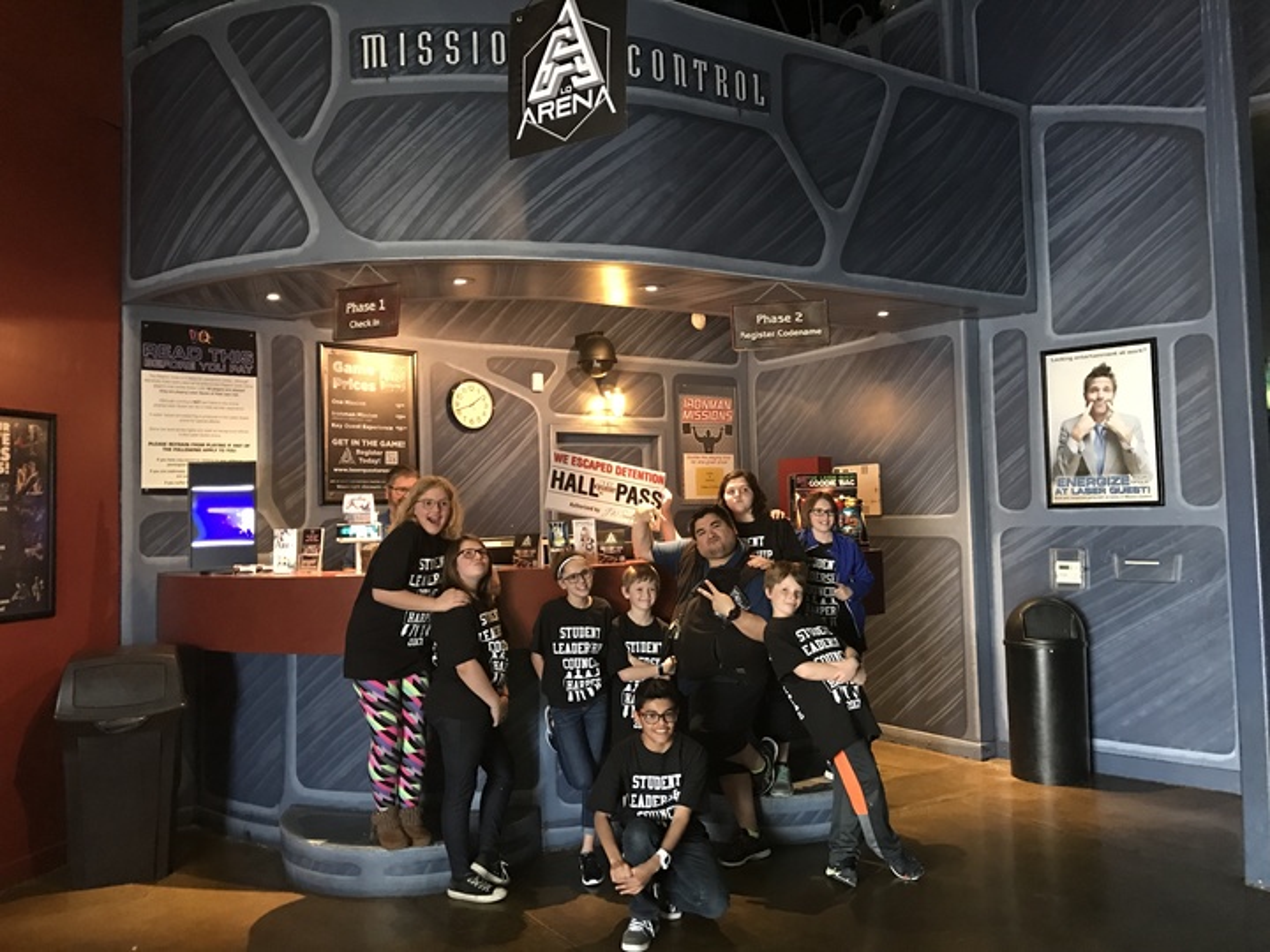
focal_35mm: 28
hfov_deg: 63.4
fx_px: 1027
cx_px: 635
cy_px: 476
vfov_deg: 49.7
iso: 100
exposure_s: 1/6
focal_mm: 3.99
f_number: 1.8
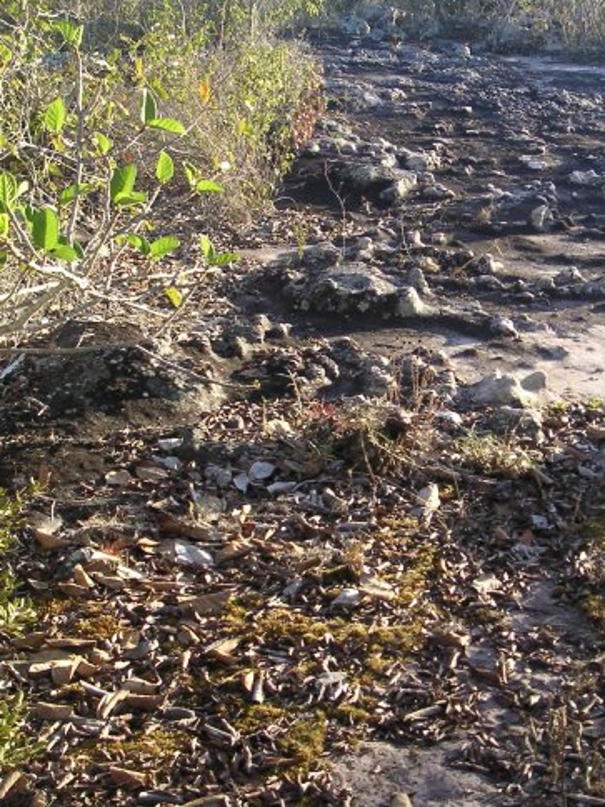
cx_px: 404
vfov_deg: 34.9
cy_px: 430
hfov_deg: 26.4
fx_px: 1282
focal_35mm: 55
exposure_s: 1/180
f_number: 2.8
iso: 50
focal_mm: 6
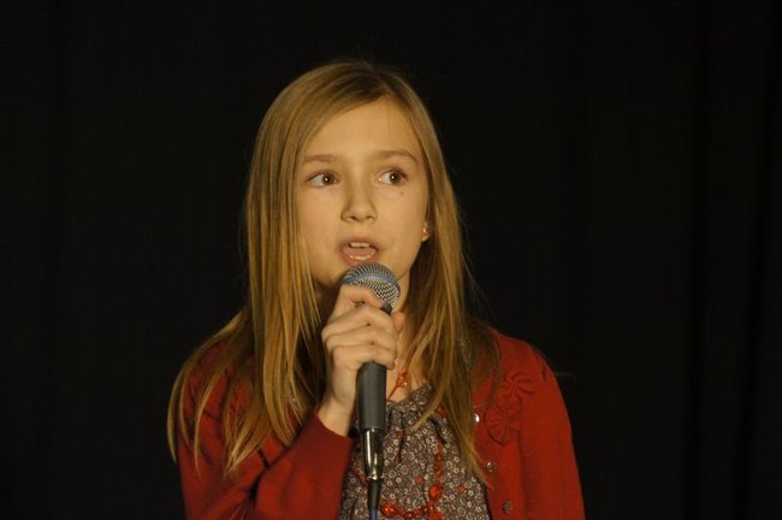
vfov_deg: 4.4
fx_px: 6835
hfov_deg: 6.5
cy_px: 260
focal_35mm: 315
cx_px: 391
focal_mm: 210
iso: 1600
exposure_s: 1/125
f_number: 5.6
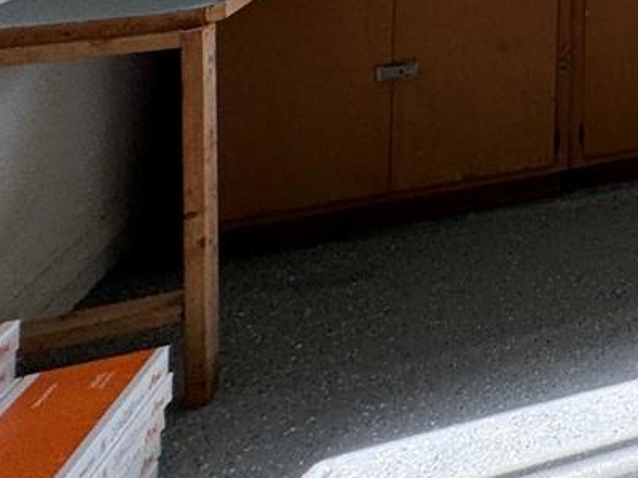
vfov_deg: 21.0
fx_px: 1032
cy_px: -288
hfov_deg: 20.3
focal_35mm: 56
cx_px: 1223
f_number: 2.2
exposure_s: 1/99
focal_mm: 2.22
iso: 80
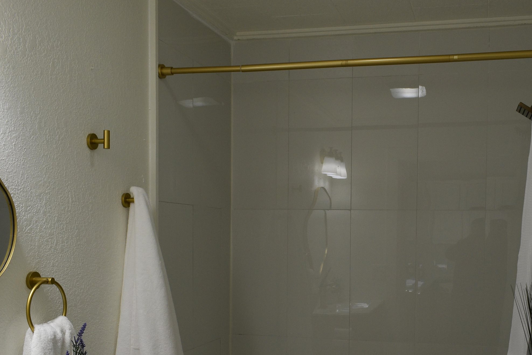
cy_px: 261
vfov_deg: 31.4
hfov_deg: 46.1
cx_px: 328
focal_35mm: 42
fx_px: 621
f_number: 5.6
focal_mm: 18
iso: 400
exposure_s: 1/125
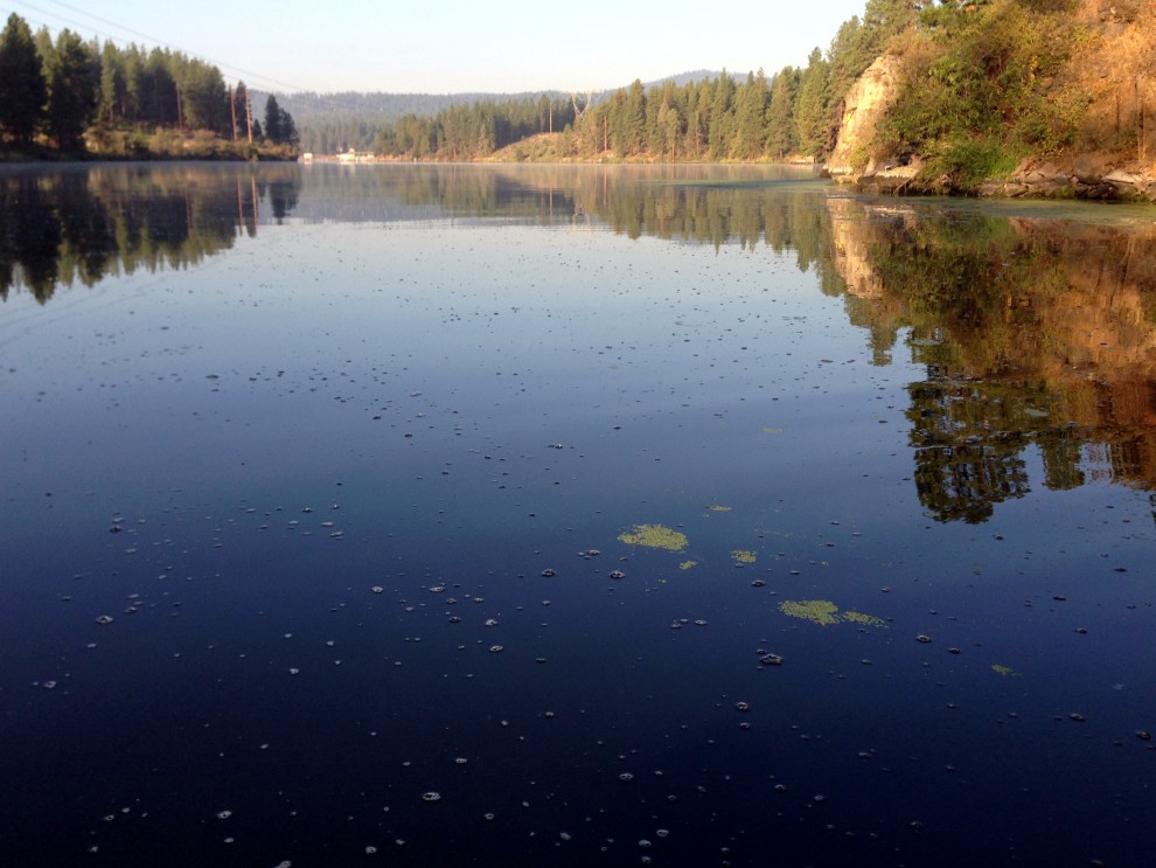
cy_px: 434
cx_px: 578
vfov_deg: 43.0
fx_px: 1102
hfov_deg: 55.3
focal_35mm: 33
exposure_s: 1/441
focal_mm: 4.13
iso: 50
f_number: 2.4
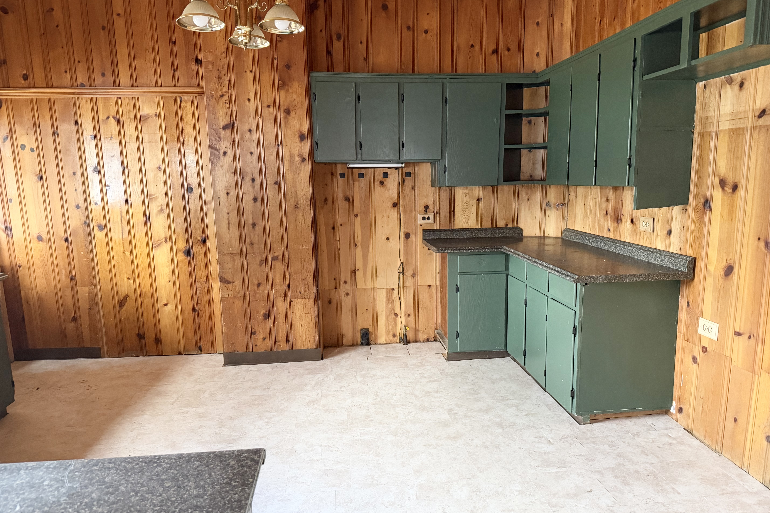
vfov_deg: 51.3
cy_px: 270
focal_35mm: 25
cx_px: 385
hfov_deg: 71.5
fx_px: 535
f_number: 1.78
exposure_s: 1/58
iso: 800
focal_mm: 6.76
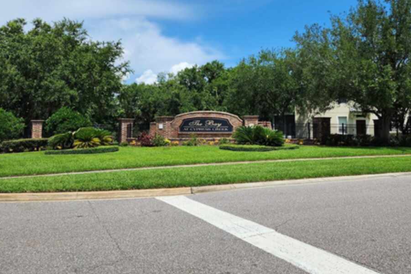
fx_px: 388
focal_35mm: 34
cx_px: 245
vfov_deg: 38.6
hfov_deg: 55.4
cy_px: 101
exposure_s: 1/1709
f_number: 1.8
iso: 12
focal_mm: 6.4
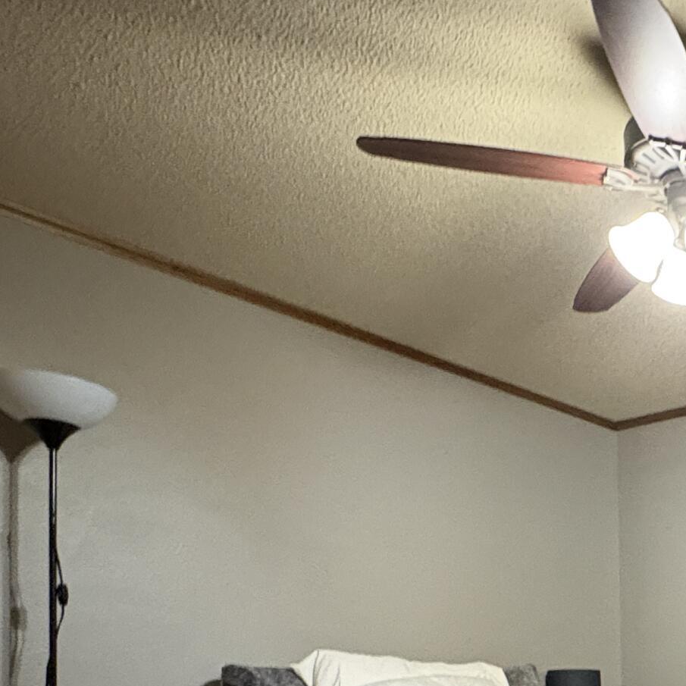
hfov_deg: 30.8
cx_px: 919
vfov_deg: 35.7
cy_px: 731
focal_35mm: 41
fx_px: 919
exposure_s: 1/30
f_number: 2.2
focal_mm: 2.22
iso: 800
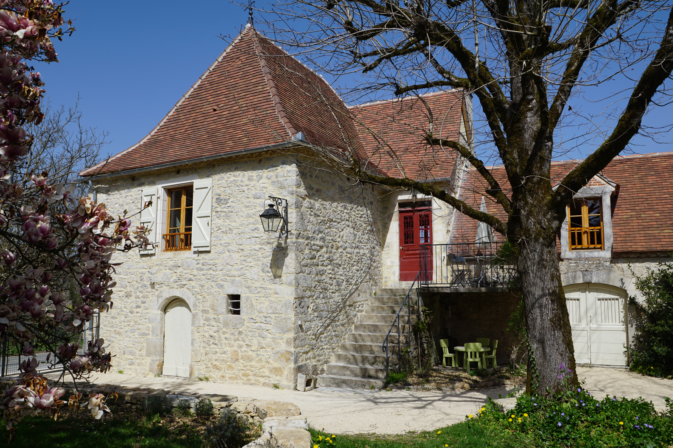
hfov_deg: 67.4
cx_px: 336
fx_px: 505
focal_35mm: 27
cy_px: 224
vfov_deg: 47.9
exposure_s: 1/250
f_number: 10
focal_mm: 18
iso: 100
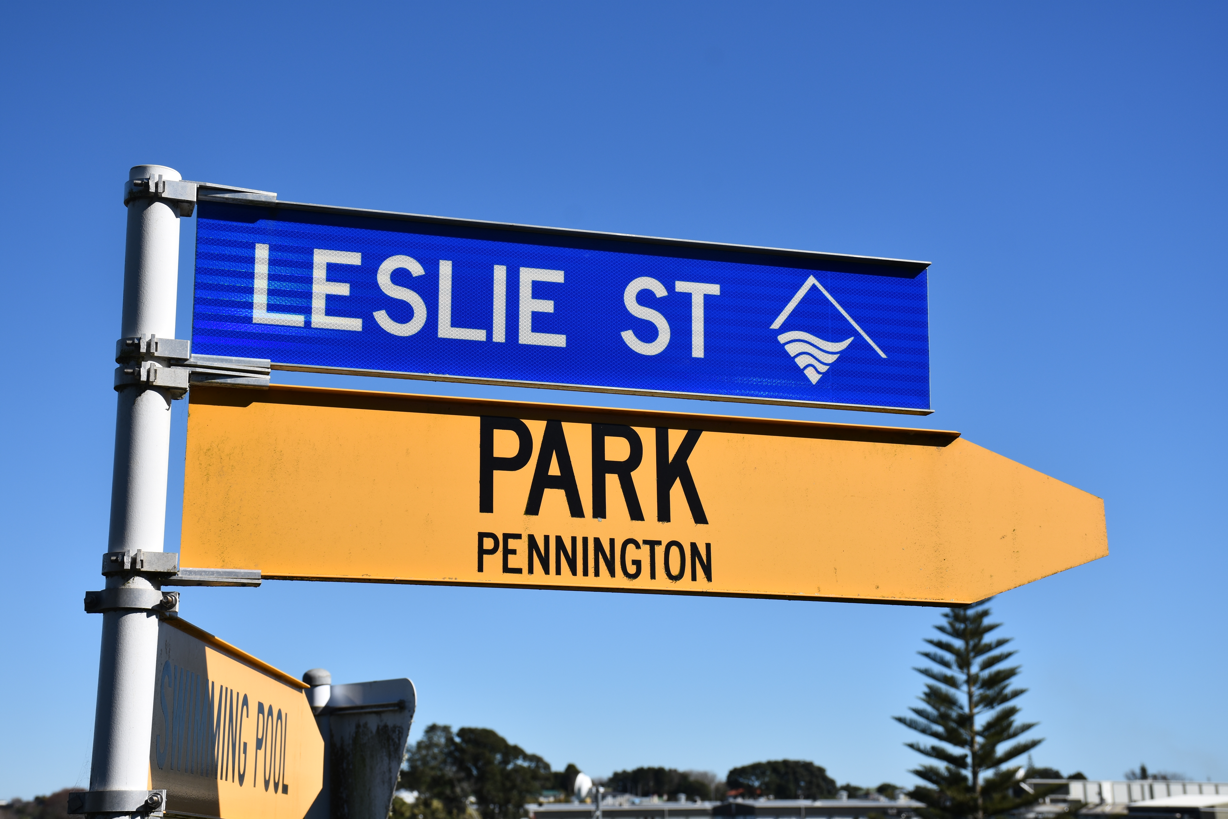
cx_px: 614
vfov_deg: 23.8
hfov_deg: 35.1
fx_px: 1944
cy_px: 410
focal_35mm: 57
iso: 100
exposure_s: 1/500
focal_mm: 38
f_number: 8
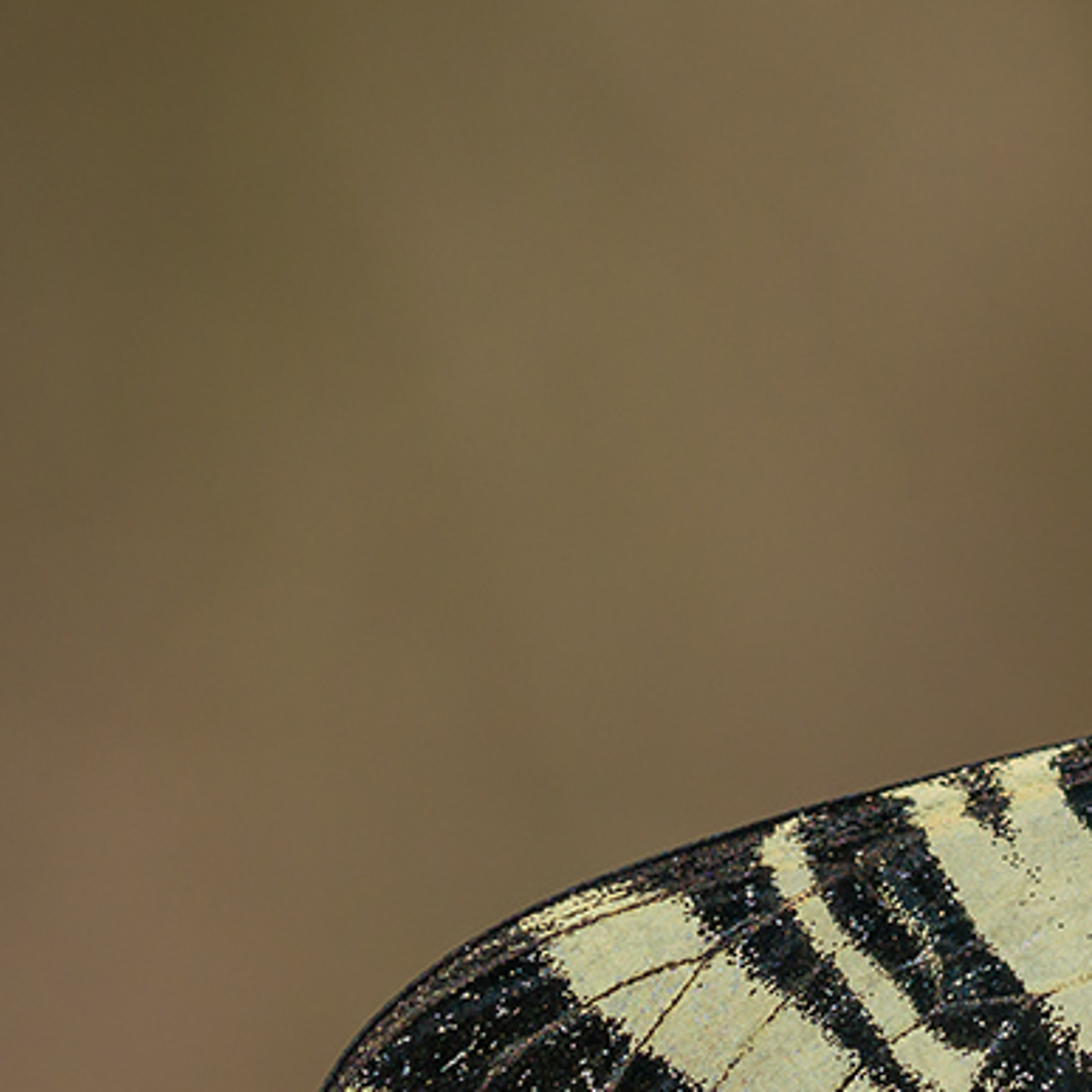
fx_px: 23520
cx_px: 1670
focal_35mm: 659
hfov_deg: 2.7
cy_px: 1185
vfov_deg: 2.7
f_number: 5
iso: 200
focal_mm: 200
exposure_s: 1/2500
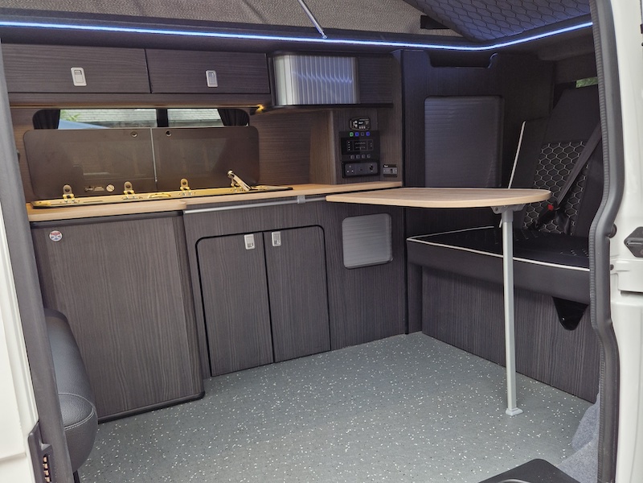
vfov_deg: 58.9
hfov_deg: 73.9
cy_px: 242
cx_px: 322
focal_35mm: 23
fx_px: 427
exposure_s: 1/180
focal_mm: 5.4
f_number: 1.8
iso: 100
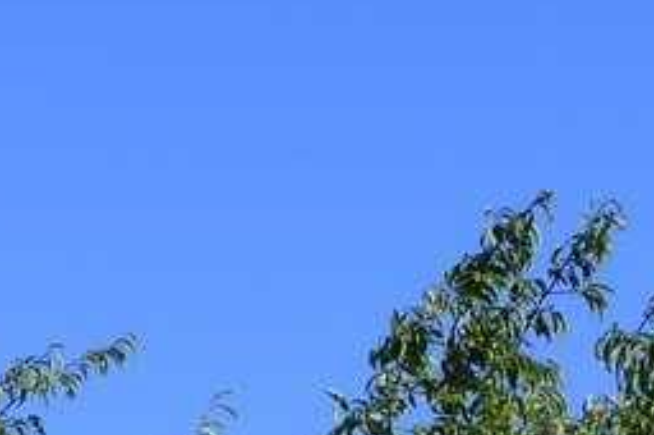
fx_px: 3520
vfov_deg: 6.5
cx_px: -1262
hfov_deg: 8.8
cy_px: 1223
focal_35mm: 194
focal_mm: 31
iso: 200
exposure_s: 1/400
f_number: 9
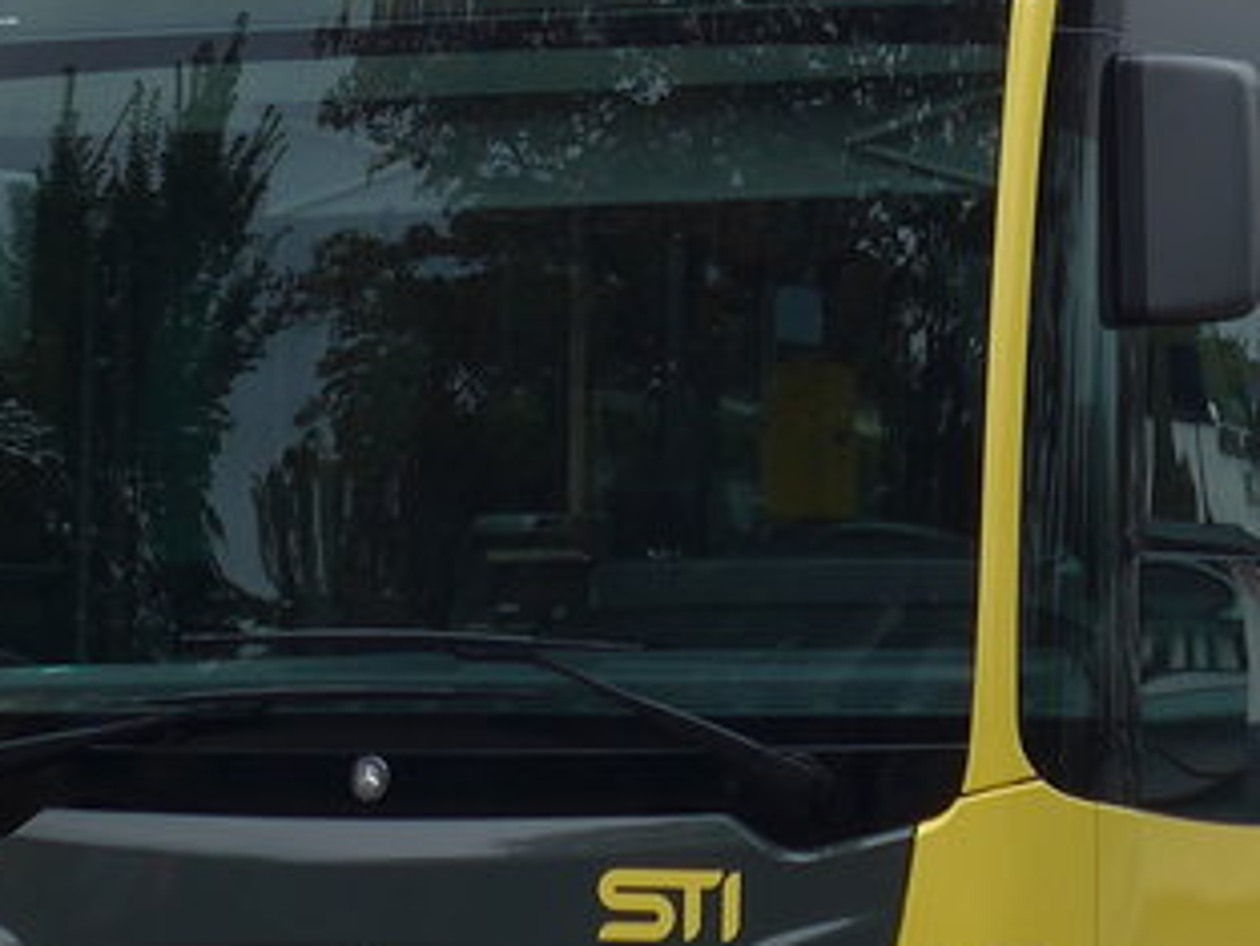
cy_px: -81
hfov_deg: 9.4
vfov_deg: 7.0
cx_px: 777
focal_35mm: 211
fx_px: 7683
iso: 80
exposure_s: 1/320
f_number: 3.4
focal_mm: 11.3
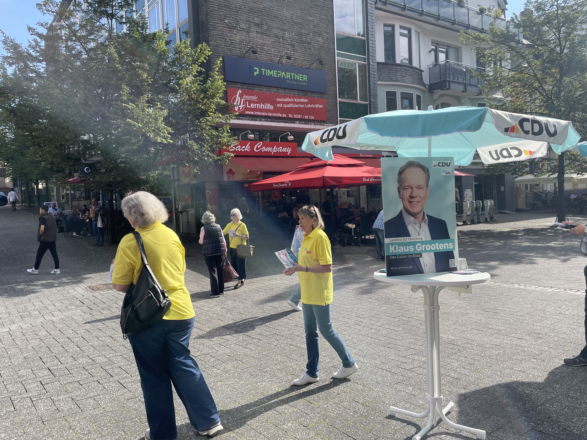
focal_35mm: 27
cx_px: 299
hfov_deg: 65.3
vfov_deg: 51.4
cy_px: 219
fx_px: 458
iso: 32
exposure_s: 1/2053
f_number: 1.6
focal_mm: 4.2
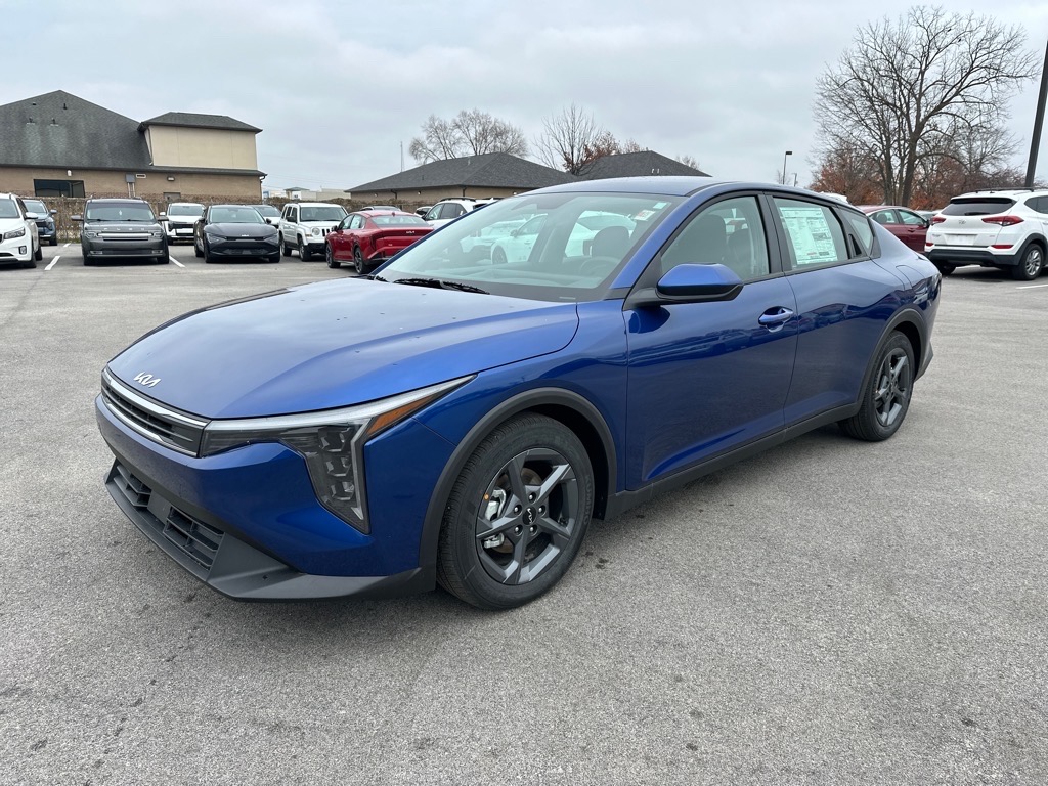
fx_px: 727
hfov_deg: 71.6
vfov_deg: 56.8
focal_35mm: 24
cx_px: 524
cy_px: 393
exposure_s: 1/1517
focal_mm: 6.86
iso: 80
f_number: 1.78
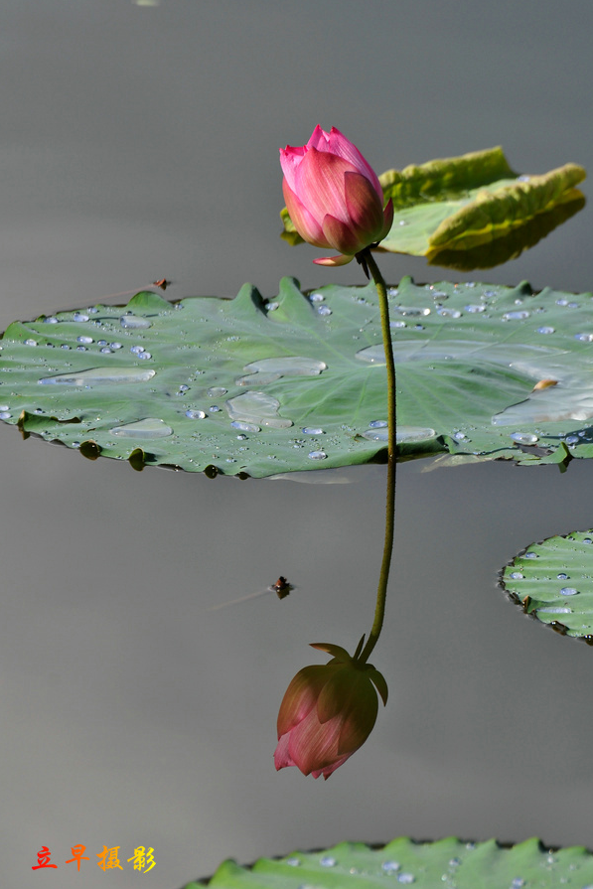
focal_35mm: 393
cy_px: 444
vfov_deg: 5.2
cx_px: 297
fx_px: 9706
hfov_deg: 3.5
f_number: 8
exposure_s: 1/500
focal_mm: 260
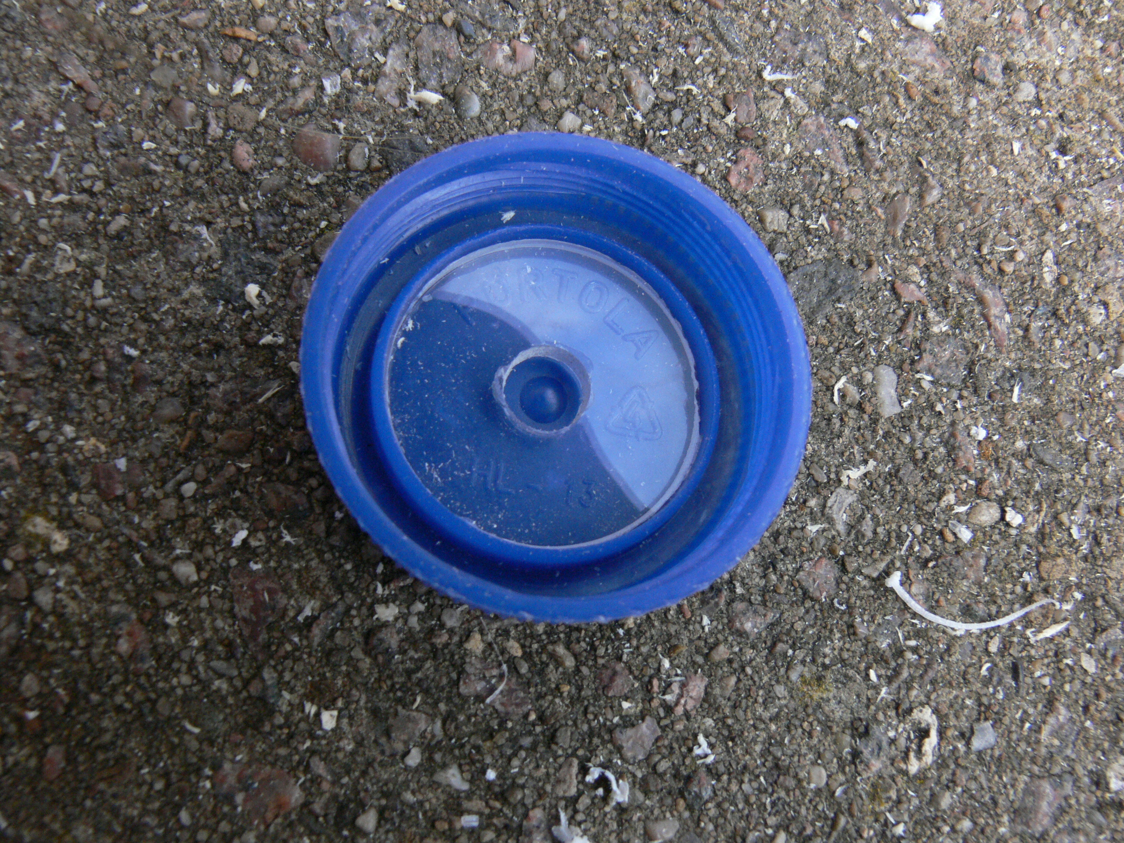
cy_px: 422
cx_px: 562
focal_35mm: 35
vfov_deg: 40.7
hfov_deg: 52.6
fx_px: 1136
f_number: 5
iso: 200
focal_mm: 7.4
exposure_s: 1/160
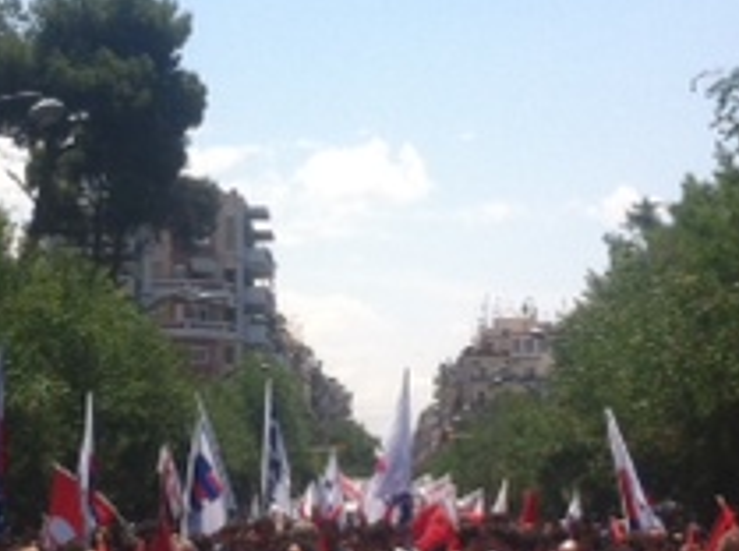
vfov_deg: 13.8
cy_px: 325
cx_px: 286
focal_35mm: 107
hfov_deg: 18.4
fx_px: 2280
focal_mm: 3.85
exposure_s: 1/1588
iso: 80
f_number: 2.8
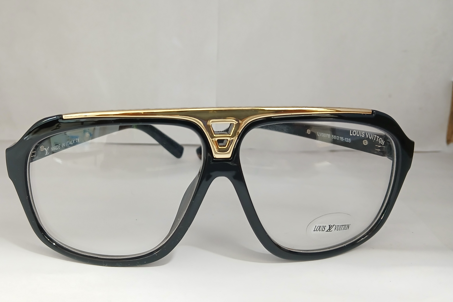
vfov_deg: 39.7
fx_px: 415
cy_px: 116
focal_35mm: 33
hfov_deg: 56.7
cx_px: 178
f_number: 1.8
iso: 250
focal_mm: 3.98
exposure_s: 1/33.3
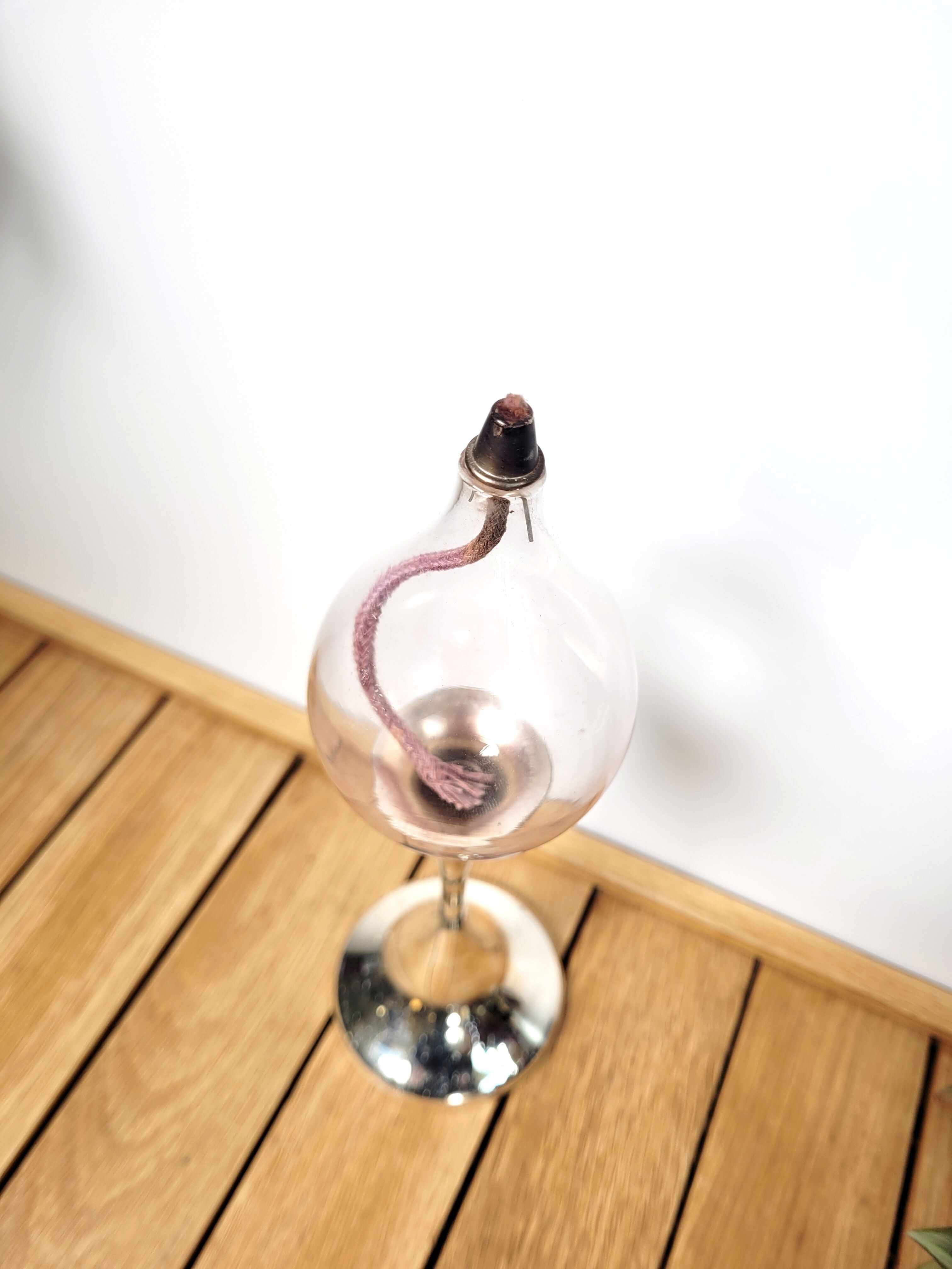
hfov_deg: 53.1
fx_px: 953
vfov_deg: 67.3
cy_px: 634
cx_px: 476
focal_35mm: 26
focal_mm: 5.4
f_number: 1.8
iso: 40
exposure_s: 1/719
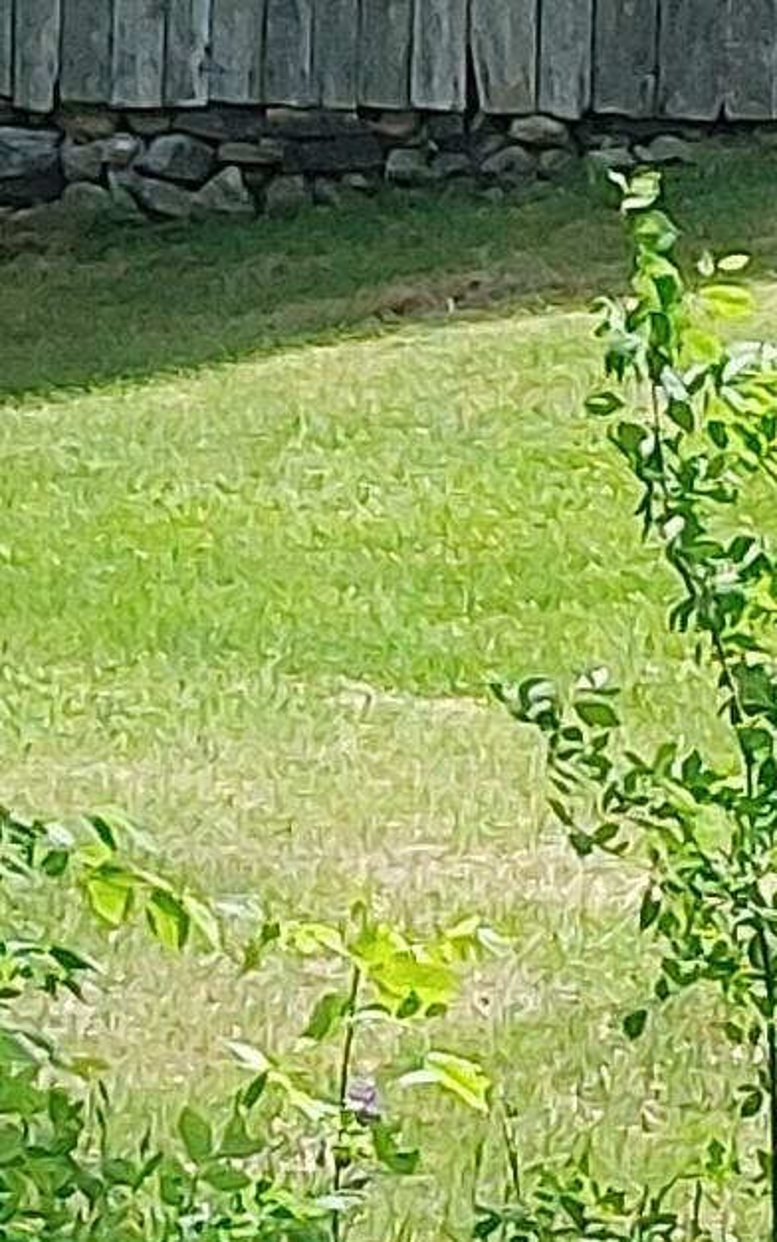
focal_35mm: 365
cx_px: -1594
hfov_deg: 3.5
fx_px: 12364
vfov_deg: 5.7
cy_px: 137
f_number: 1.8
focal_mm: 4.81
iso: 50
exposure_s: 1/309
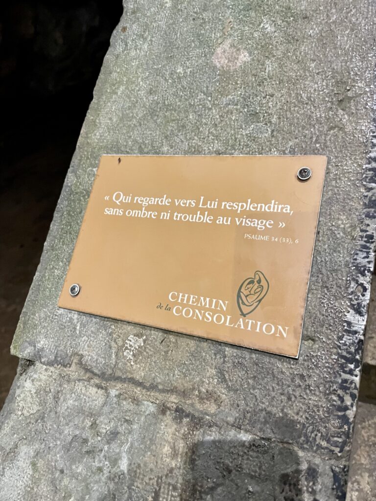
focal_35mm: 26
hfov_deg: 53.1
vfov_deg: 67.3
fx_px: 377
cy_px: 250
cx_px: 188
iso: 500
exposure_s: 1/33
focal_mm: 4.2
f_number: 1.6
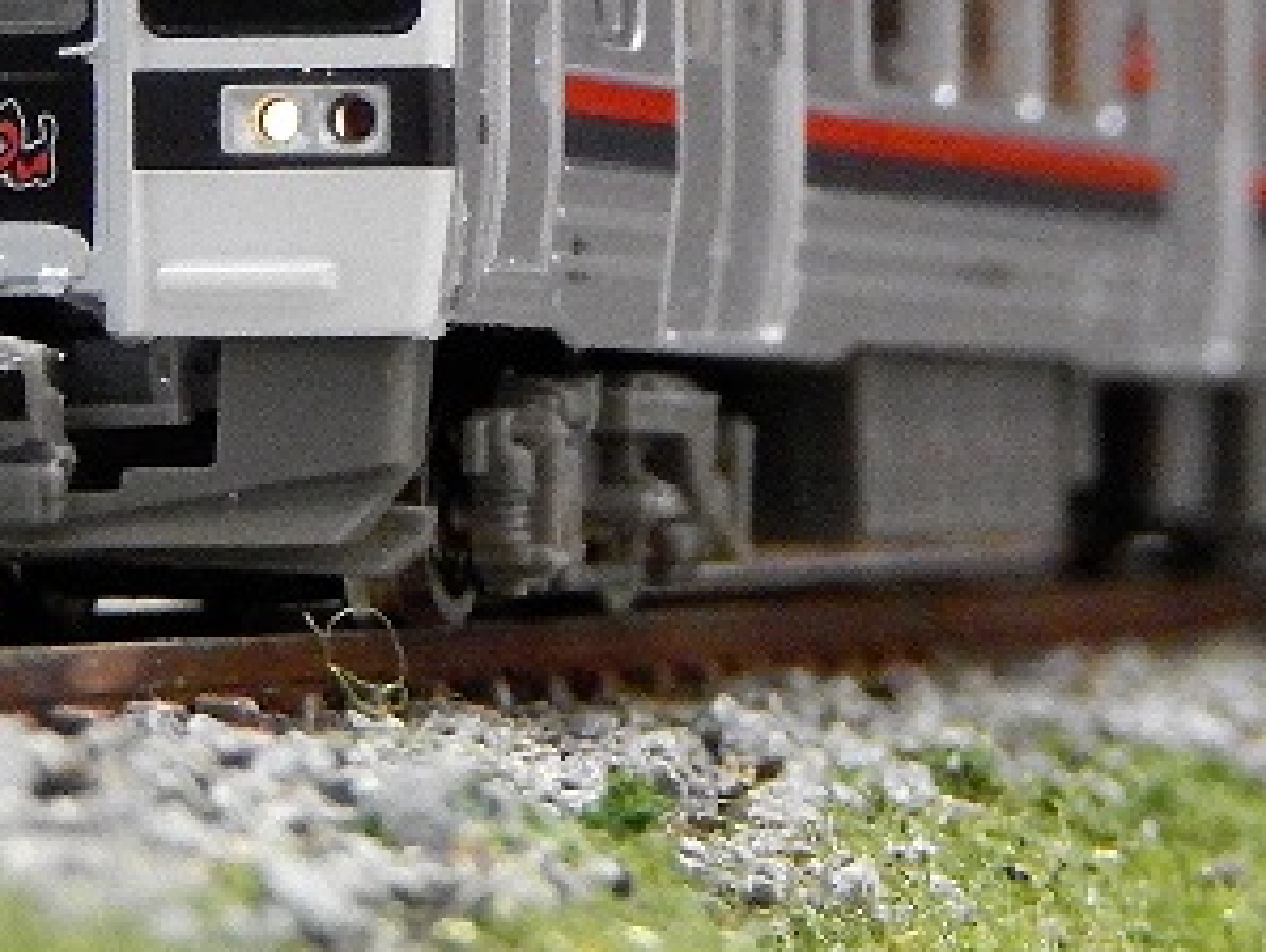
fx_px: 8162
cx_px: 777
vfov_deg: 6.7
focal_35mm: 223
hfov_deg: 8.9
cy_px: 83
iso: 3200
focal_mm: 17
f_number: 5.2
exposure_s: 1/25
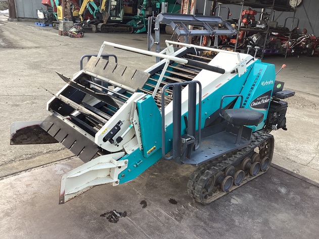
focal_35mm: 31
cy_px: 120
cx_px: 160
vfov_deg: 45.4
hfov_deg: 58.4
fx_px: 286
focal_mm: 3.3
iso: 64
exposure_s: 1/100
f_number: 2.4
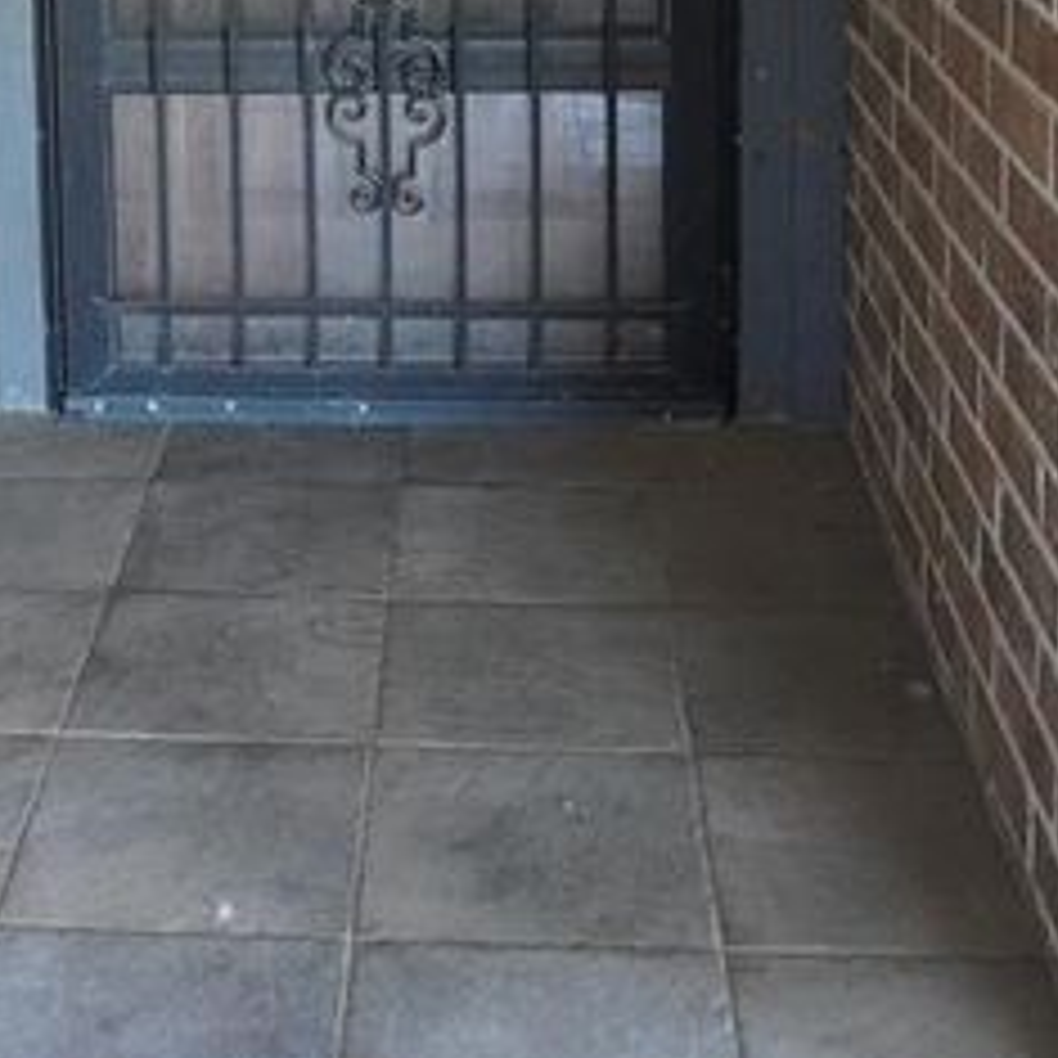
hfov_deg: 26.3
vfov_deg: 24.1
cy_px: -212
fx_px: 2248
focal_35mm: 65
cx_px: 320
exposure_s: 1/160
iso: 2500
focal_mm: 16
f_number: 3.5
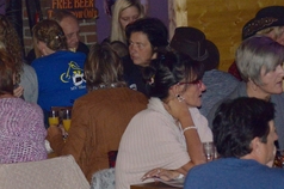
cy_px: 58
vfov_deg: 4.3
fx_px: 2531
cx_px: 19
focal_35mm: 321
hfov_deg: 6.4
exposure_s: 1/60
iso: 800
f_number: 5.6
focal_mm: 85
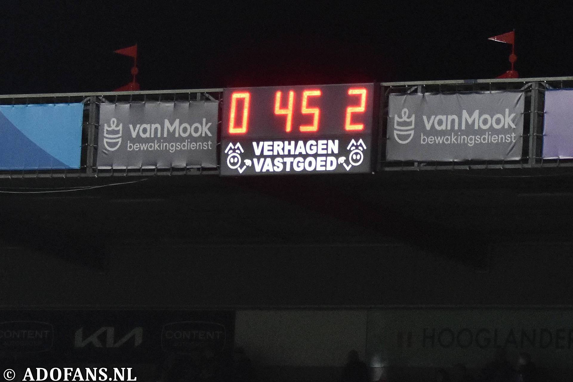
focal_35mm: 112
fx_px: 1790
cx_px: 286
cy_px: 191
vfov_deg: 12.2
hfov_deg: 18.2
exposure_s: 1/640
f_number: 2.8
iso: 2000
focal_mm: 75
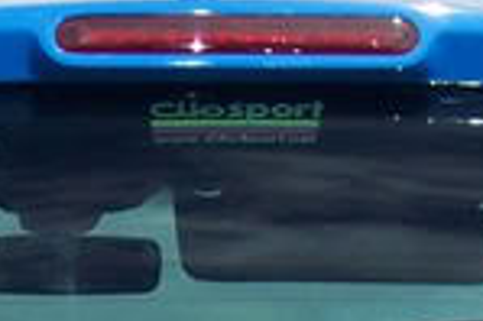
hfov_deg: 4.5
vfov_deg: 3.0
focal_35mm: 459
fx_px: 6151
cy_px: 736
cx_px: 194
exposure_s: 1/500
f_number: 4.8
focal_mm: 13.5
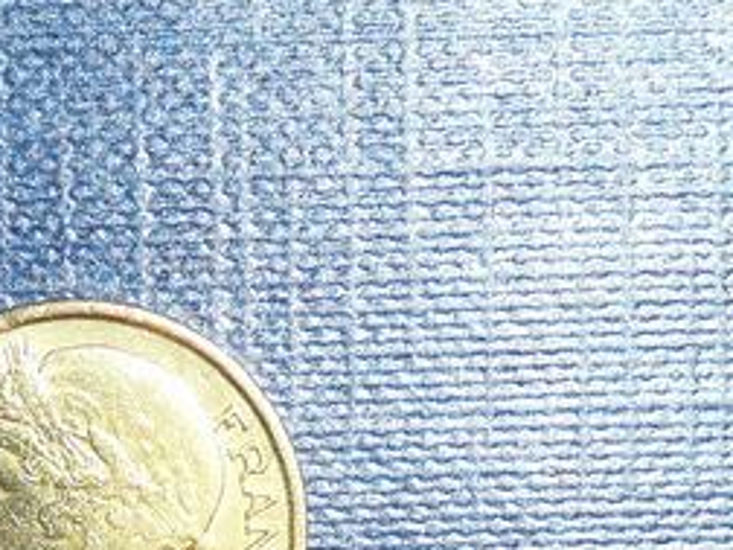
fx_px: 2626
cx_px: 93
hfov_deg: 15.7
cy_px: 489
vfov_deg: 11.9
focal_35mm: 124
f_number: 4
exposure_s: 1/30
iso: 100
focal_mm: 7
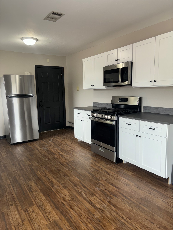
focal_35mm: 26
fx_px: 173
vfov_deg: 67.3
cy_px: 115
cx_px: 86
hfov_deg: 53.1
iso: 80
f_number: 1.6
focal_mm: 5.96
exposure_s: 1/60
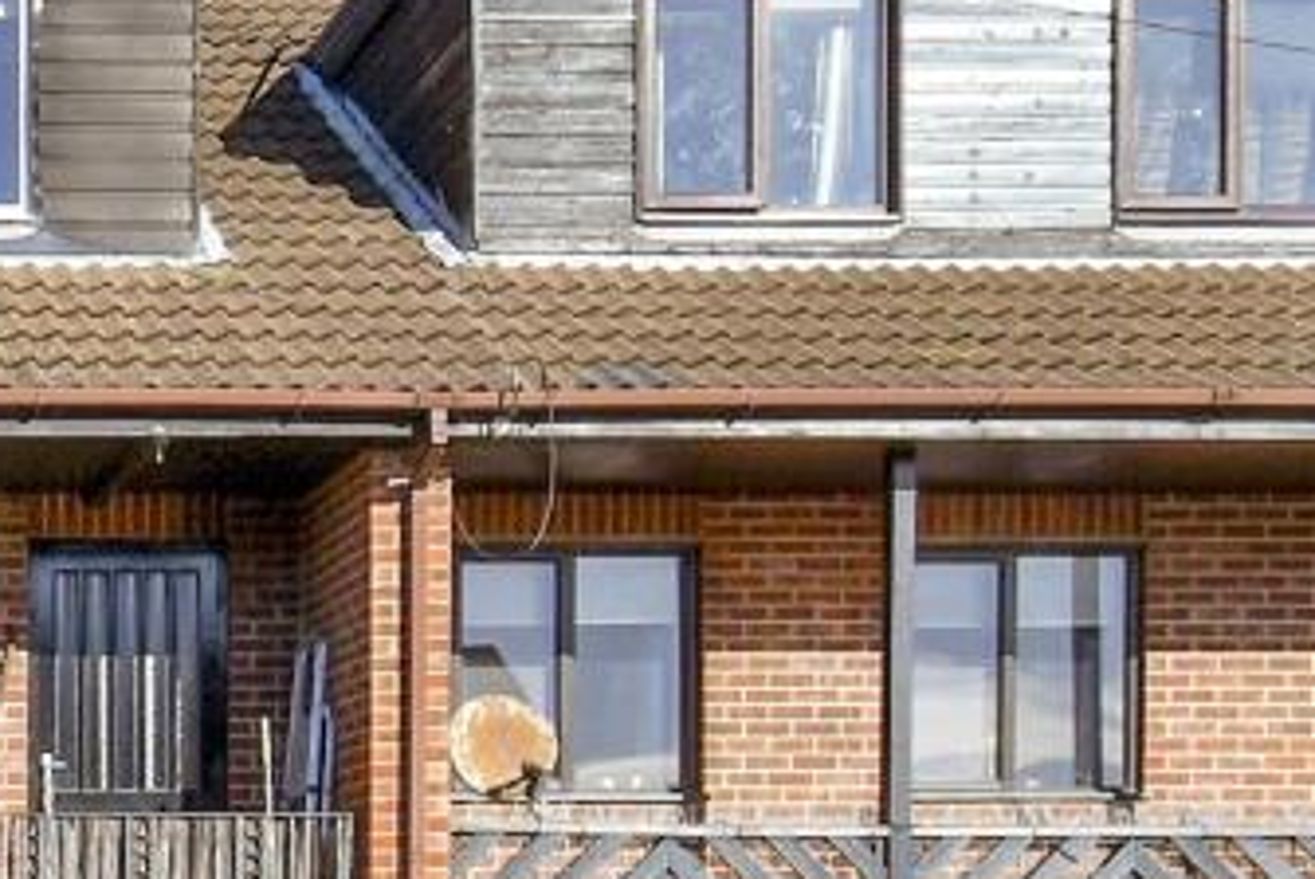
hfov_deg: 29.8
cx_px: -243
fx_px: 2120
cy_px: 948
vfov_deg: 22.2
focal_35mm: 58
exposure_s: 1/640
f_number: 8
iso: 160
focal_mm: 13
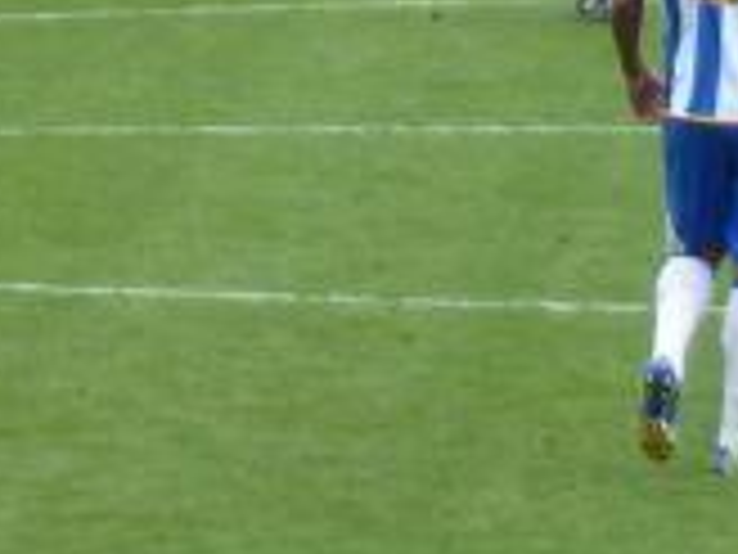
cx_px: 1872
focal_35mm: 1060
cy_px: 1874
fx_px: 22599
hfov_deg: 1.9
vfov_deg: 1.4
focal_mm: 25.9
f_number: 5.4
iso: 100
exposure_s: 1/100
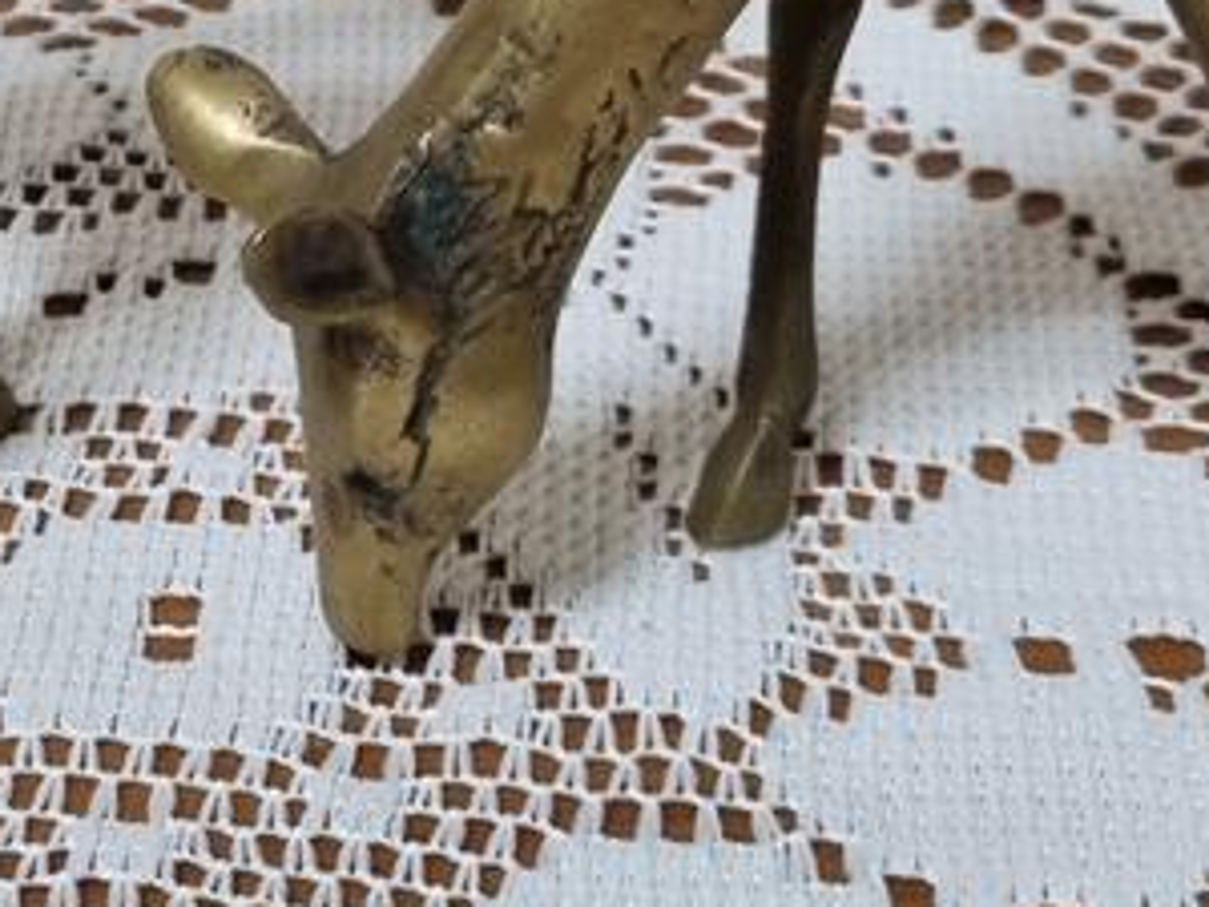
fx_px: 3877
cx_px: -20
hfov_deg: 17.3
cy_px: -480
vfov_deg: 12.6
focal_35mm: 111
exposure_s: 1/40
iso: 400
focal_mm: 5.4
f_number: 1.8
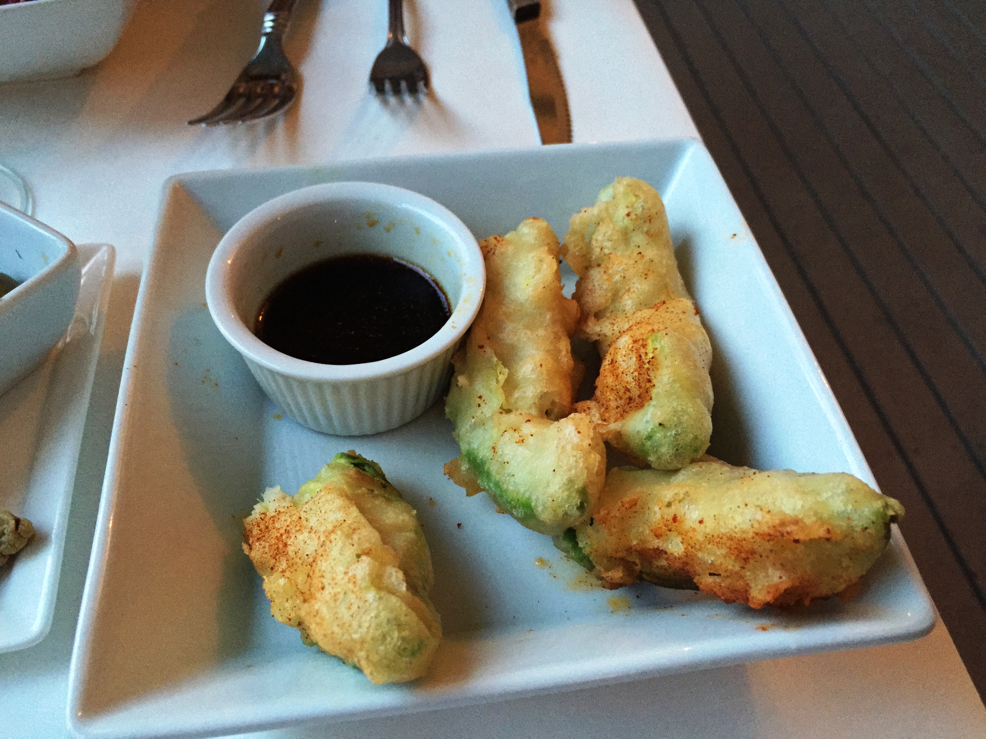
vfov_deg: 48.2
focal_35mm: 29
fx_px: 826
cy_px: 370
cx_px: 493
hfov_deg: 61.7
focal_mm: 4.15
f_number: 2.2
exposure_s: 1/15
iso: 320
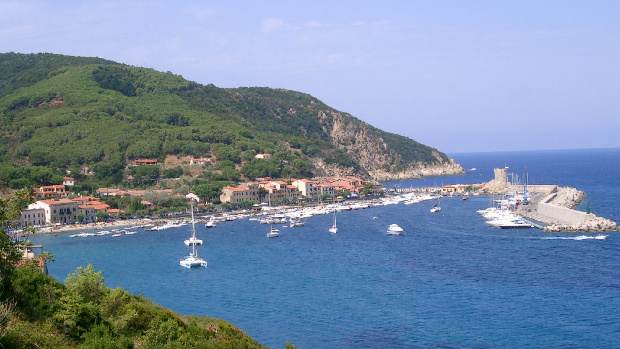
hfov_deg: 31.0
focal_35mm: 68
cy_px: 210
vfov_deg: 17.7
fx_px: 1118
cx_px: 310
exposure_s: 1/500
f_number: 6.5
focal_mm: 12.6
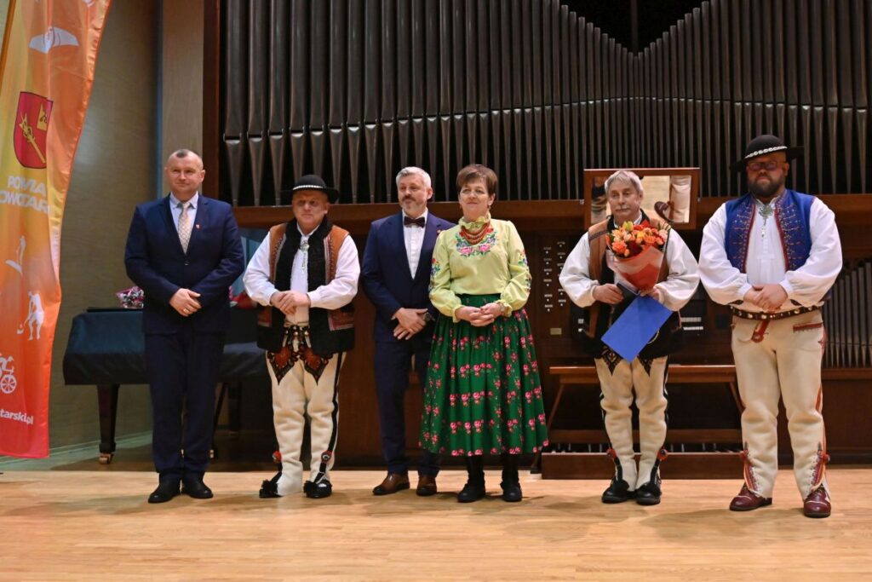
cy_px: 291
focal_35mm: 34
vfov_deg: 38.9
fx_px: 824
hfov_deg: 55.8
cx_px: 436
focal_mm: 34
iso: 4000
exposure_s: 1/200
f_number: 4
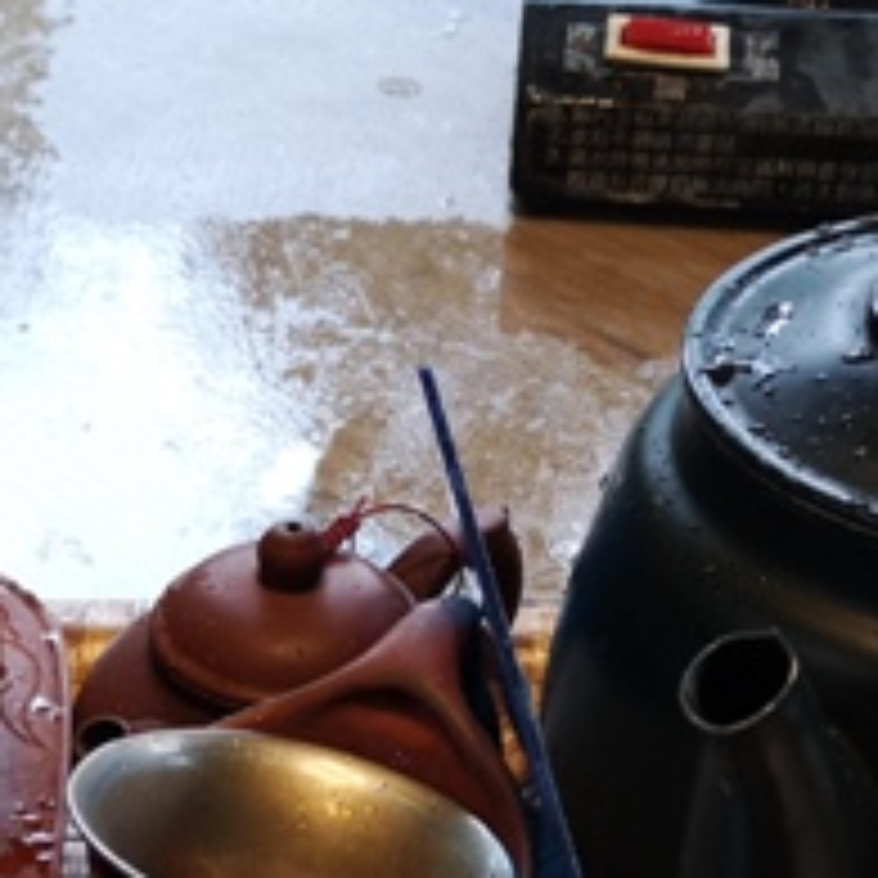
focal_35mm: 98
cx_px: 279
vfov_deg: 17.2
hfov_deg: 17.7
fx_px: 2812
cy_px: 937
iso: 160
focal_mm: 3.95
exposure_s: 1/40
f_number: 1.8
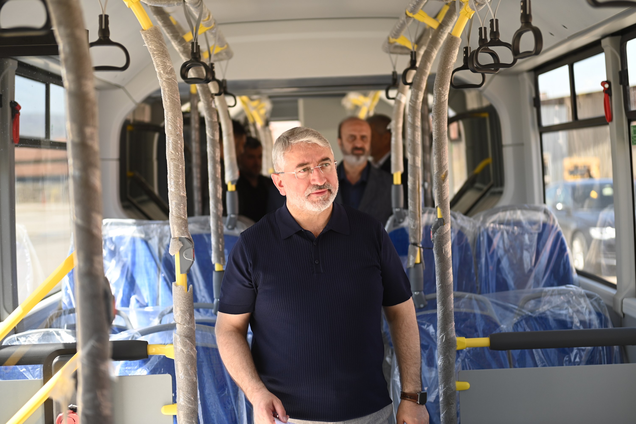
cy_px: 212
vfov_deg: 19.4
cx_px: 318
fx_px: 1236
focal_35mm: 70
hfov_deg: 28.9
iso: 200
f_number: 3.2
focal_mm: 70
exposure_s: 1/320
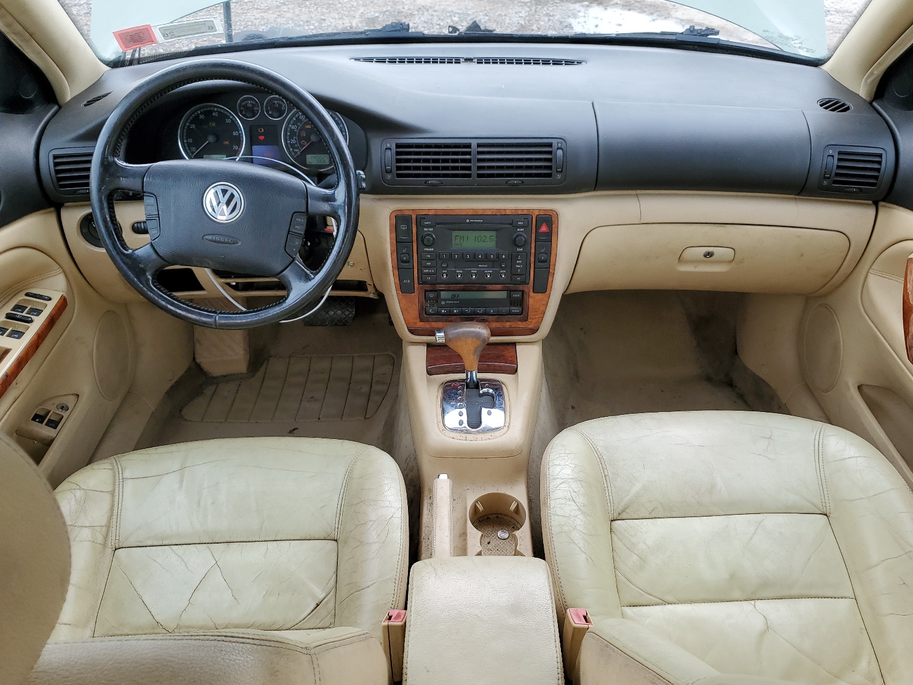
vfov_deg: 49.7
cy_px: 366
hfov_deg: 63.4
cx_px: 487
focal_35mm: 28
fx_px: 738
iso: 50
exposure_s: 1/333
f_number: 1.5
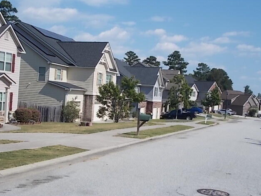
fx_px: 385
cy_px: 99
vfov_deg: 28.6
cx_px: 130
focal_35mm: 51
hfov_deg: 37.5
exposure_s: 1/160
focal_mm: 9
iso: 80
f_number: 11.3
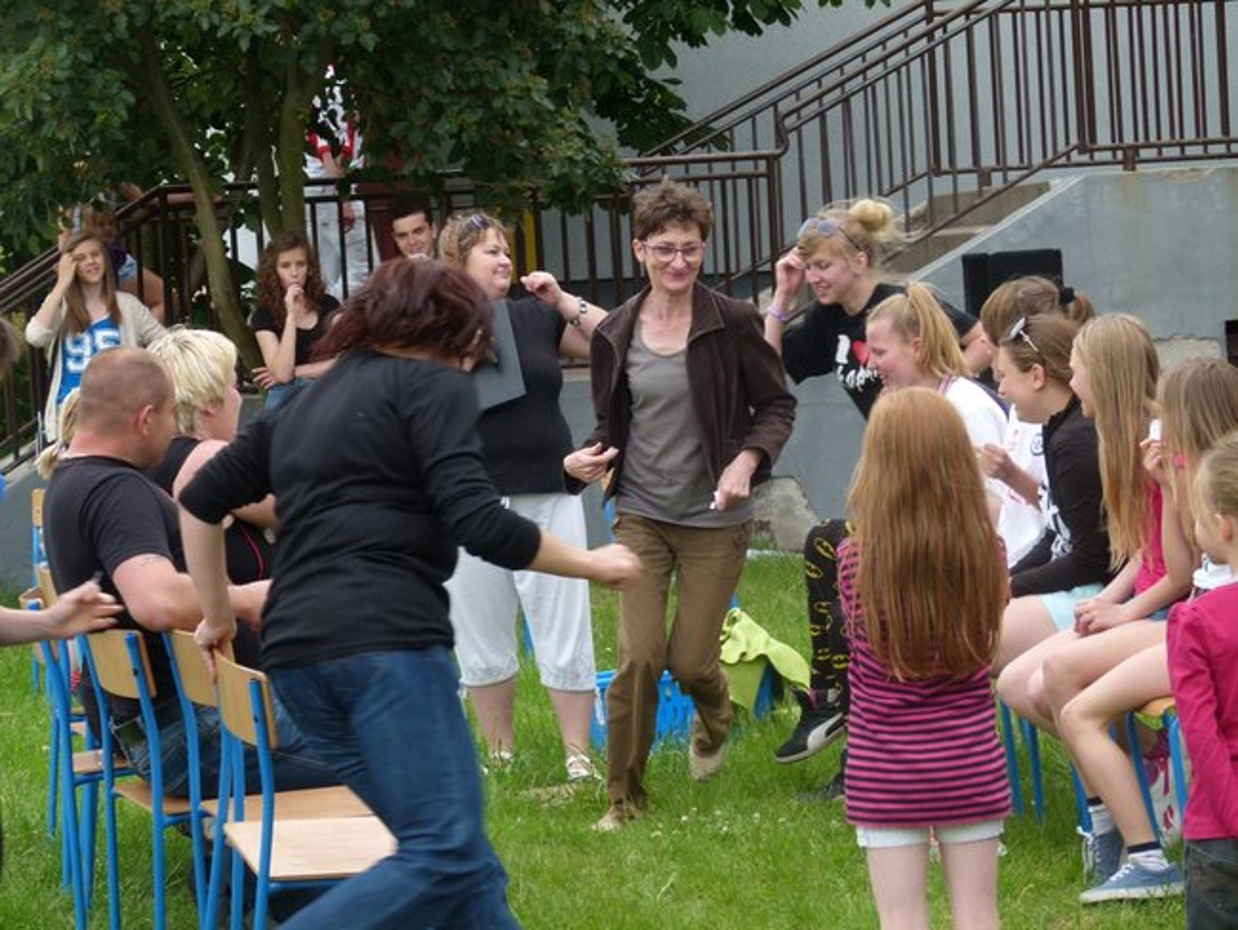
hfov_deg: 15.2
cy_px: 465
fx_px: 4651
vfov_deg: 11.4
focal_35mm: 130
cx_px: 619
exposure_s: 1/160
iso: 100
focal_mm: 23.4
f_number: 4
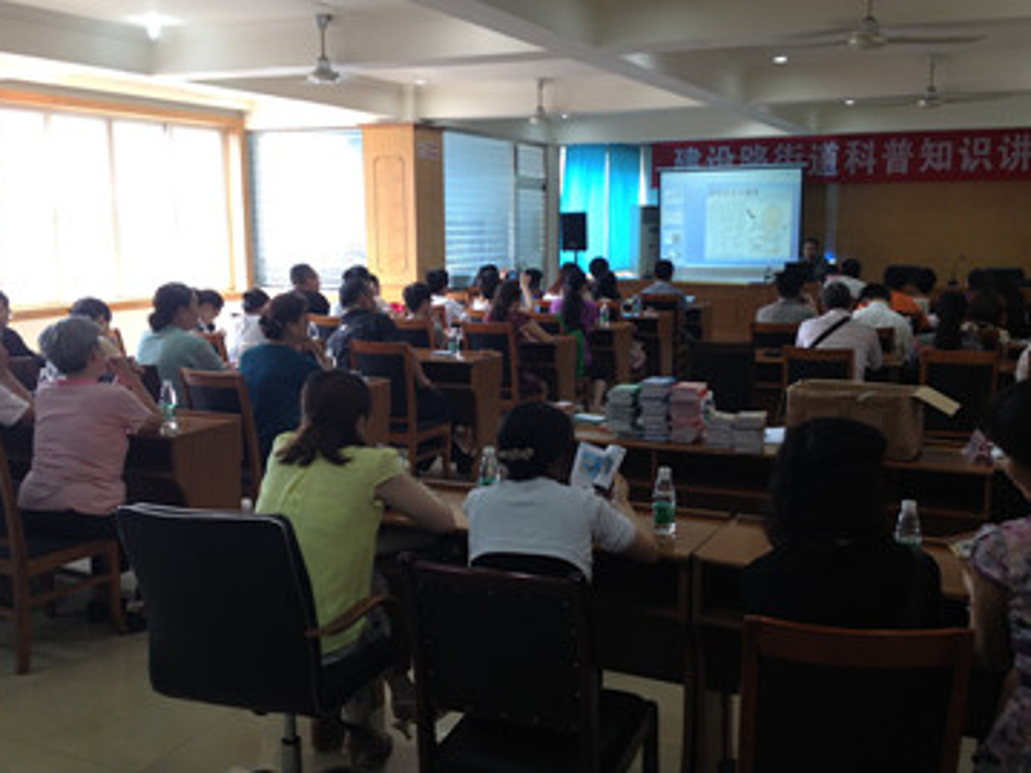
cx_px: 557
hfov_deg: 47.8
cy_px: 385
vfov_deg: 36.8
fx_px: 1161
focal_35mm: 39
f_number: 2.4
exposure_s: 1/20
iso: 50
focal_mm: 4.28
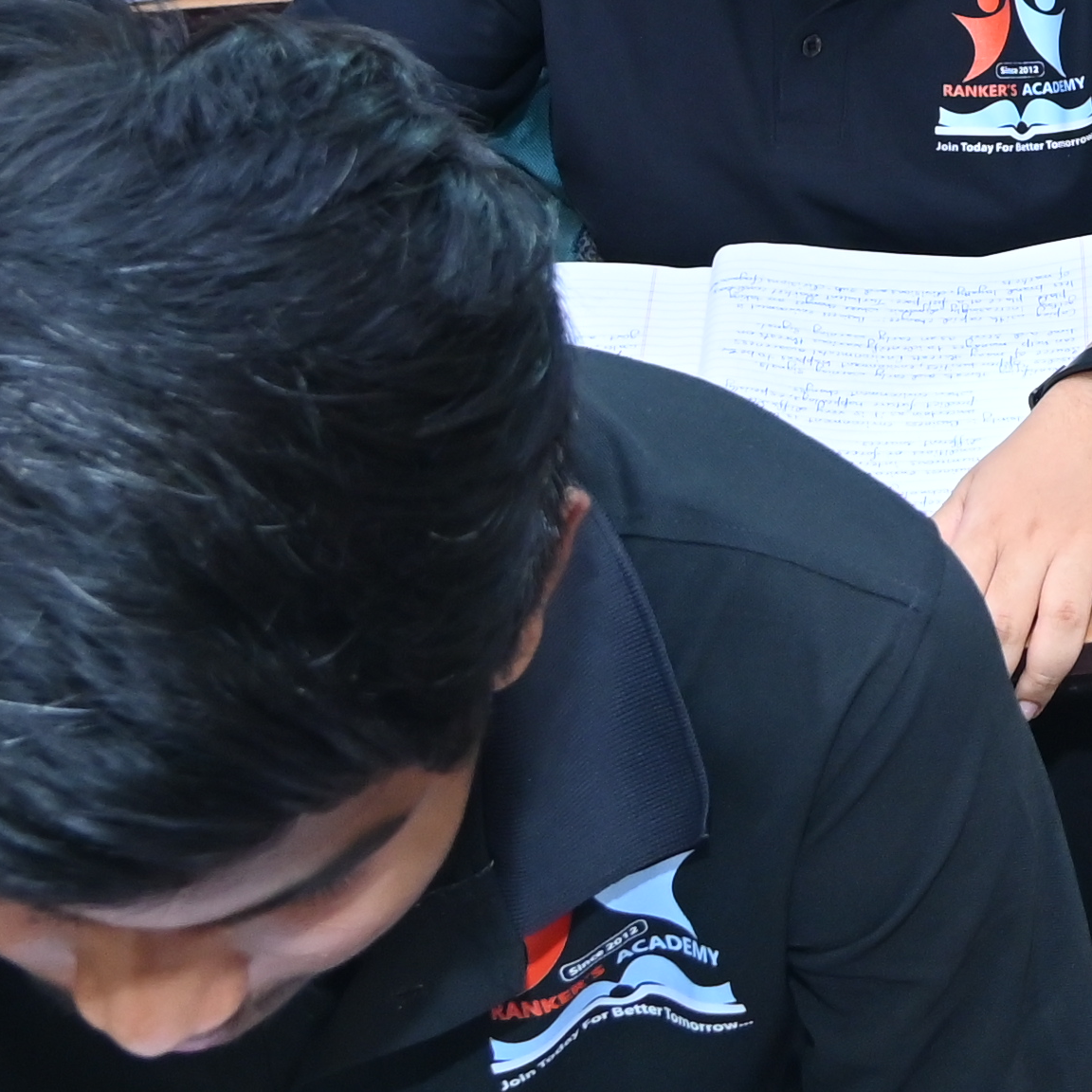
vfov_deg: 15.6
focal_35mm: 107
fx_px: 3819
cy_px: -239
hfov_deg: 14.7
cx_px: 1801
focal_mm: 24
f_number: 5.6
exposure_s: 1/125
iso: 1250
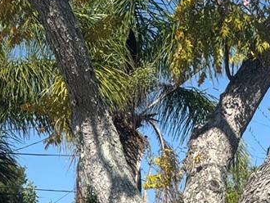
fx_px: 983
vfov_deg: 11.1
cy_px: 348
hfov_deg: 15.6
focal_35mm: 126
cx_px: 133
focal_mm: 5.96
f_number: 1.6
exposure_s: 1/3106
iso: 50
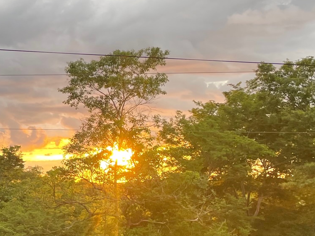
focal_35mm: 70
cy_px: 144
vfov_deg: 21.0
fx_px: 637
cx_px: -19
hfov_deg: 26.0
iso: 64
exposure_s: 1/121
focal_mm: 4.2
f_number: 1.6
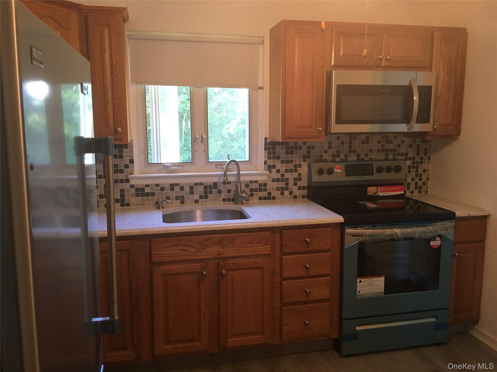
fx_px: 416
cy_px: 186
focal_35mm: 29
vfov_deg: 48.2
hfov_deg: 61.7
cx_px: 248
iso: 80
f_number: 2.2
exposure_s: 1/15
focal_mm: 4.15
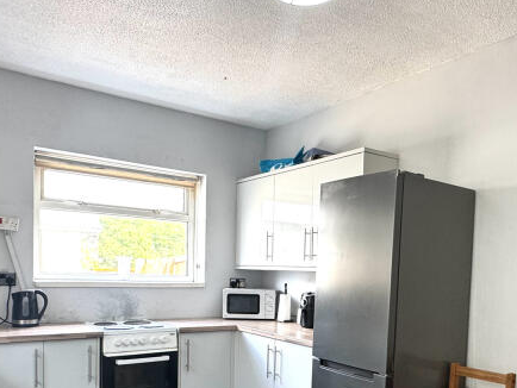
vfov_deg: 41.5
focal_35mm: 33
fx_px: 493
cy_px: 300
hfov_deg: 54.8
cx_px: 318
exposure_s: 1/100
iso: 160
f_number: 2.2
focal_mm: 2.22
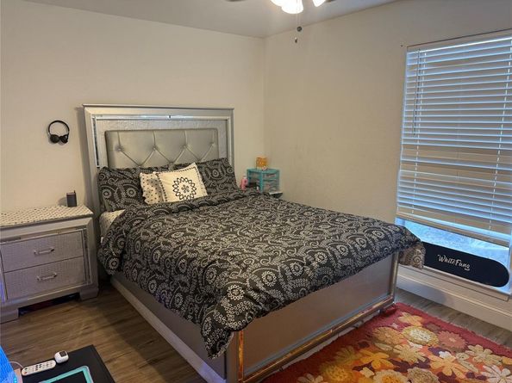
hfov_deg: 71.6
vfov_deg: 56.8
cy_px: 192
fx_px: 355
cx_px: 256
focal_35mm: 24
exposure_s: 1/60
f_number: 1.78
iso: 160
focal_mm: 6.76
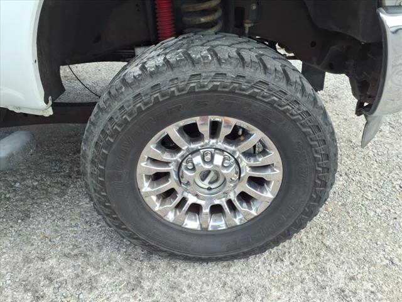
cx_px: 201
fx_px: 314
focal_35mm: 27
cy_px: 151
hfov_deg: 65.3
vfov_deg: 51.4
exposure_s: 1/294
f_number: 1.9
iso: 40
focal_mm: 3.58
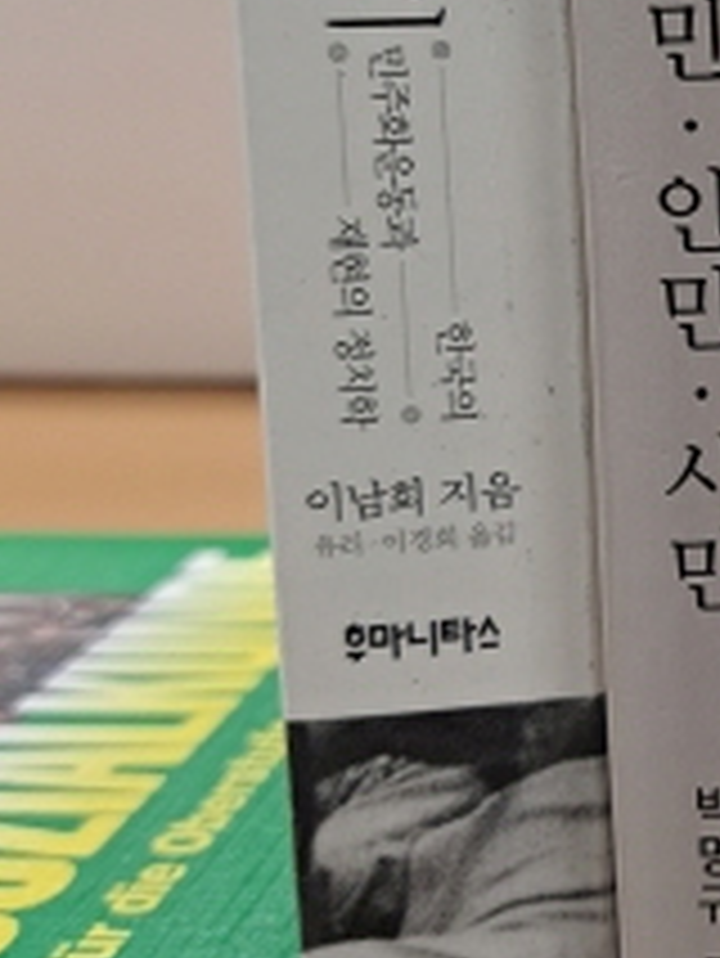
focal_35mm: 72
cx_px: 1004
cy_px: 252
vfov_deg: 26.7
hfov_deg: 18.6
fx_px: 1995
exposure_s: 1/60
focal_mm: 5.23
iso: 80
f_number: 1.8
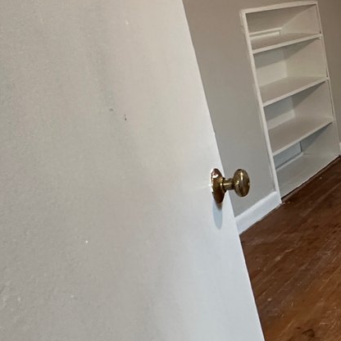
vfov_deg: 37.3
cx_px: 554
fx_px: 502
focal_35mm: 45
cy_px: 129
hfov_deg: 24.8
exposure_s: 1/60
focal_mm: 2.22
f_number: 2.2
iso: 640
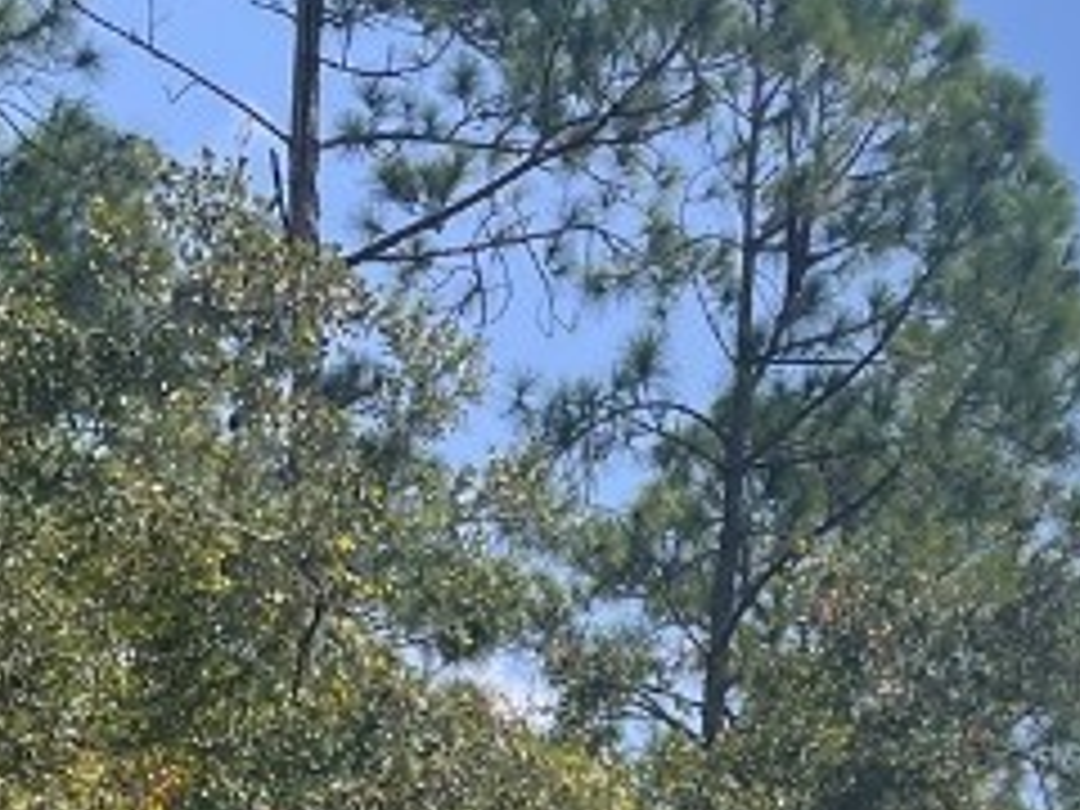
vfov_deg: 12.3
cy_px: 1418
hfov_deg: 17.6
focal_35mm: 111
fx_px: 3463
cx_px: 837
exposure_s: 1/4854
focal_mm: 5.1
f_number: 1.6
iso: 50
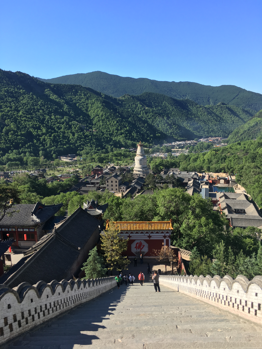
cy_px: 174
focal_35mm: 29
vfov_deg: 61.7
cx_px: 131
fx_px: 293
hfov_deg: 48.2
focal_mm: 4.15
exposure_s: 1/801
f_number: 2.2
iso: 25
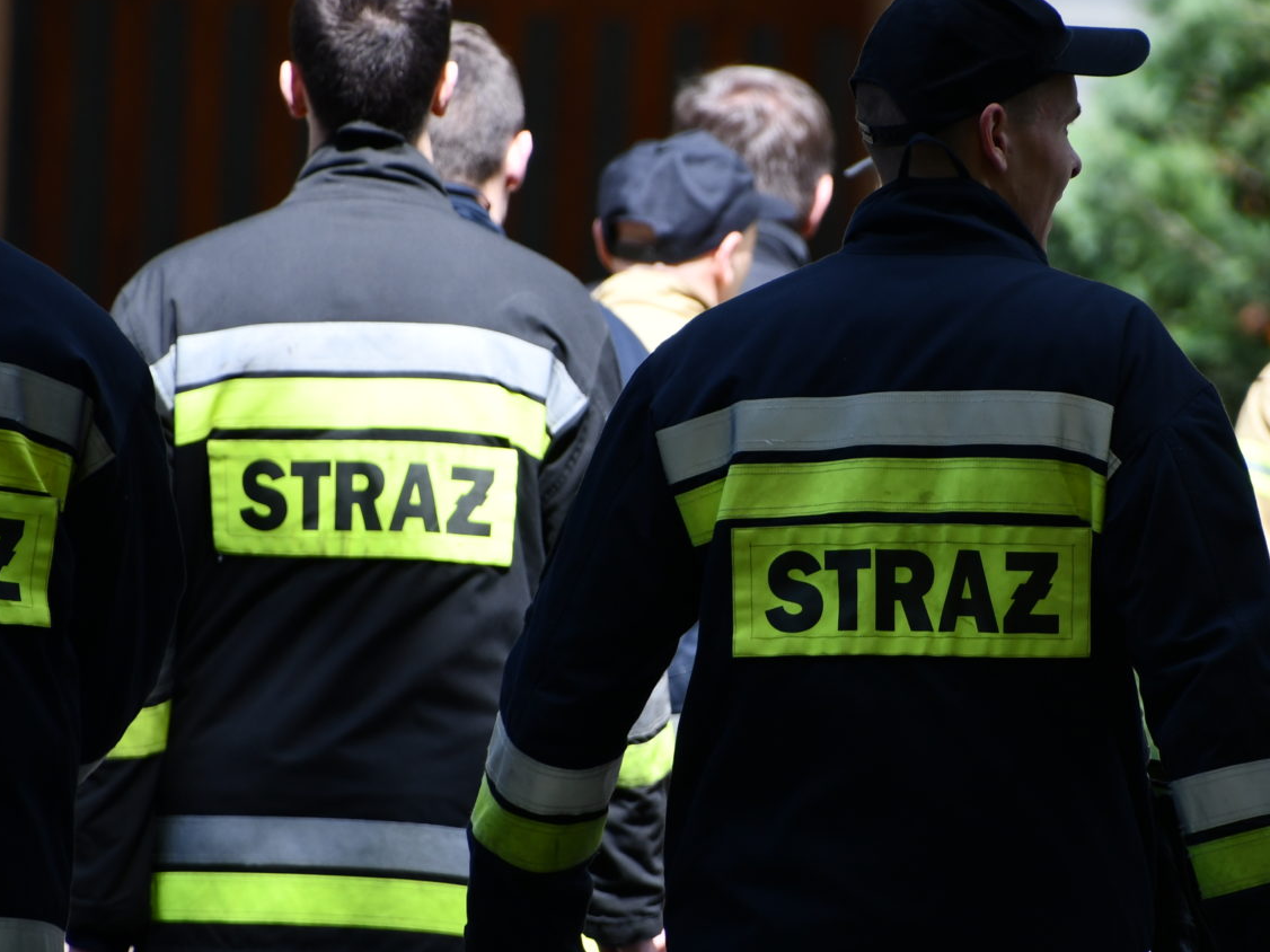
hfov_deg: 2.5
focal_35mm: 787
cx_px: 855
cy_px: 514
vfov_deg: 1.9
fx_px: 28867
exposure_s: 1/500
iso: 320
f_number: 6.3
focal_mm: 300
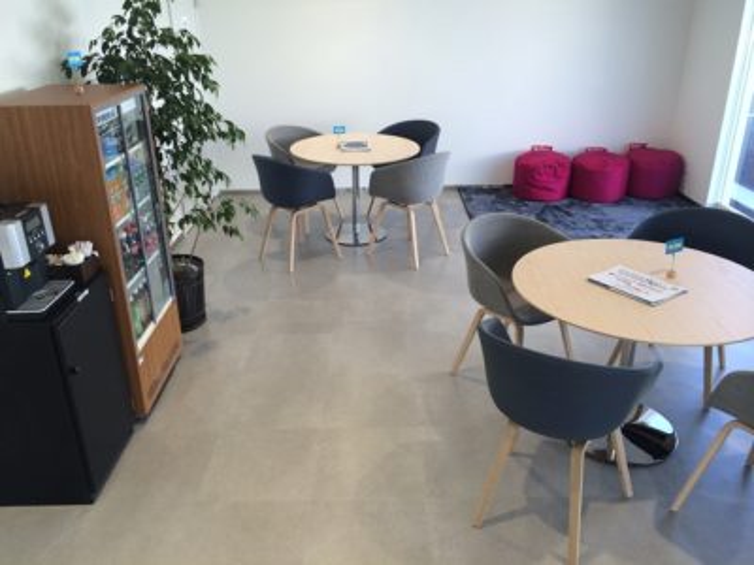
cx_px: 377
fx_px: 653
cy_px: 282
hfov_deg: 60.0
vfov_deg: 46.8
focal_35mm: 30
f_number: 2.2
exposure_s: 1/135
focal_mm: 4.12
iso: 32
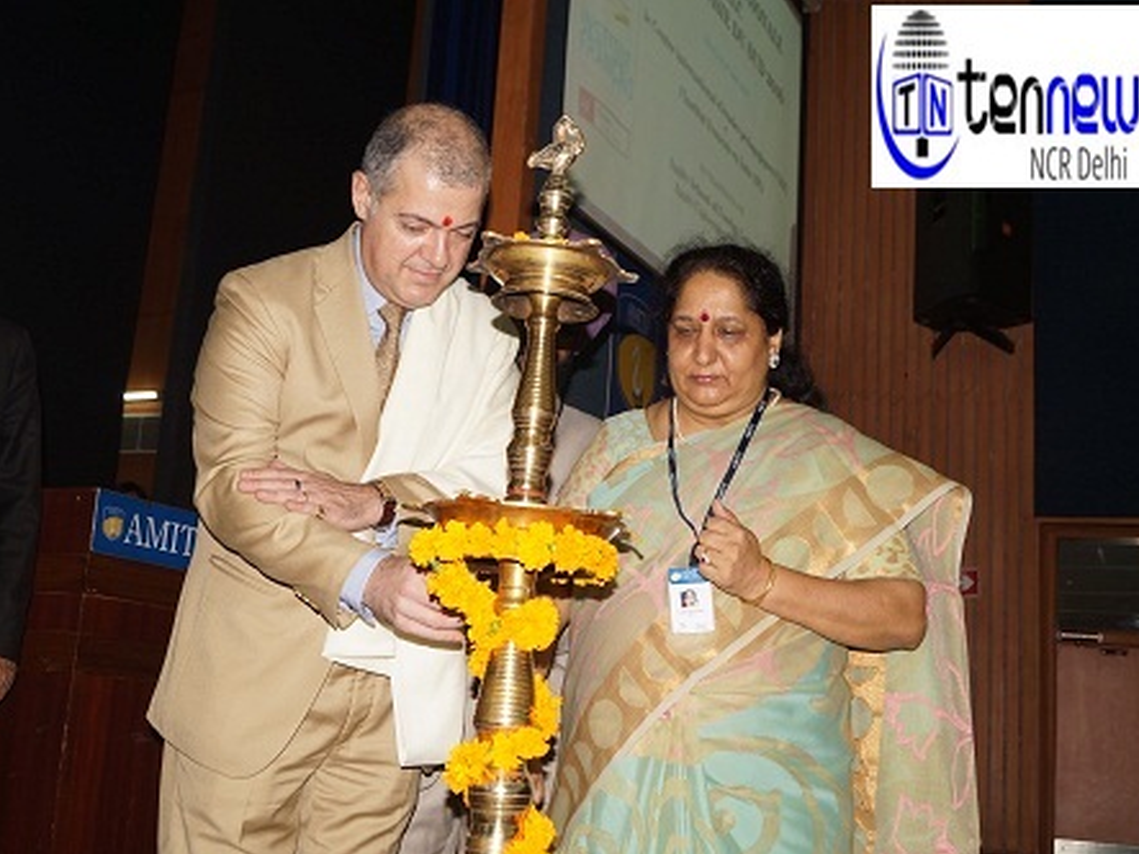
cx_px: 550
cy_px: 435
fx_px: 1316
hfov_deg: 46.8
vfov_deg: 35.9
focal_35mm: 40
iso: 200
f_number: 5.6
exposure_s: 1/60
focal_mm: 24
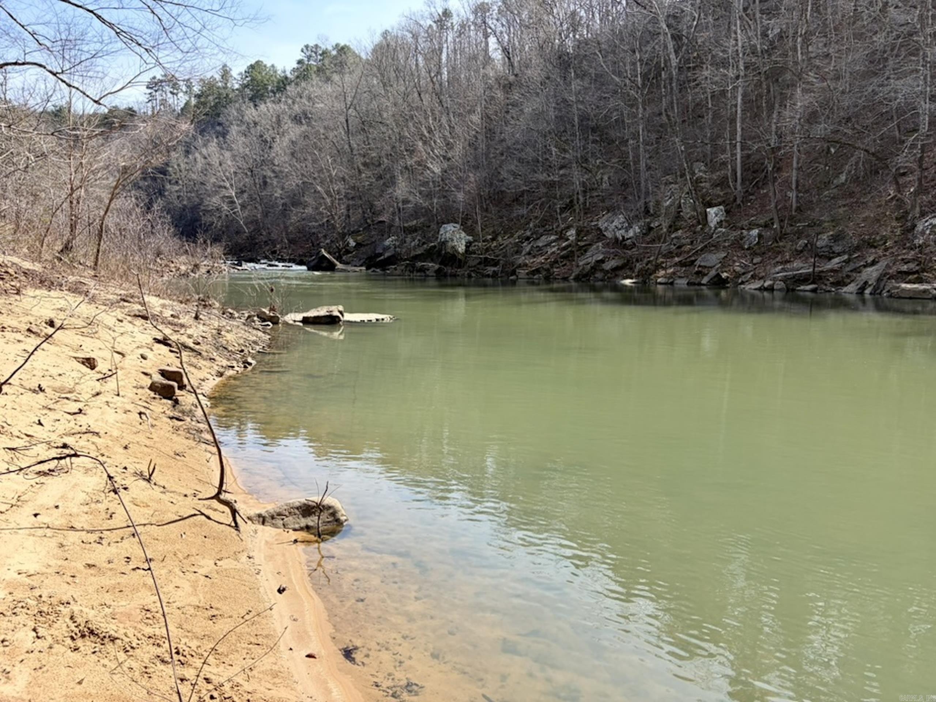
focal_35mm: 26
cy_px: 351
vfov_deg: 53.1
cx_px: 468
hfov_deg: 67.3
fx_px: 703
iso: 50
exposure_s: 1/1626
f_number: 1.6
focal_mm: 5.96
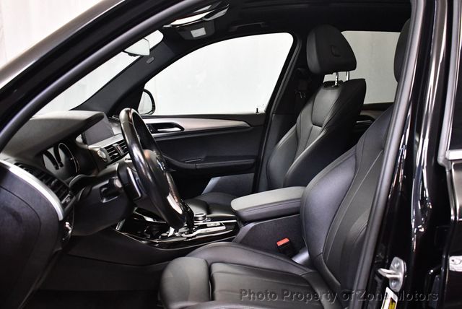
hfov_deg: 53.1
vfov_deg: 36.9
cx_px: 231
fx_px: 462
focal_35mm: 36
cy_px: 154
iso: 3200
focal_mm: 18
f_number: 3.5
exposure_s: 1/125
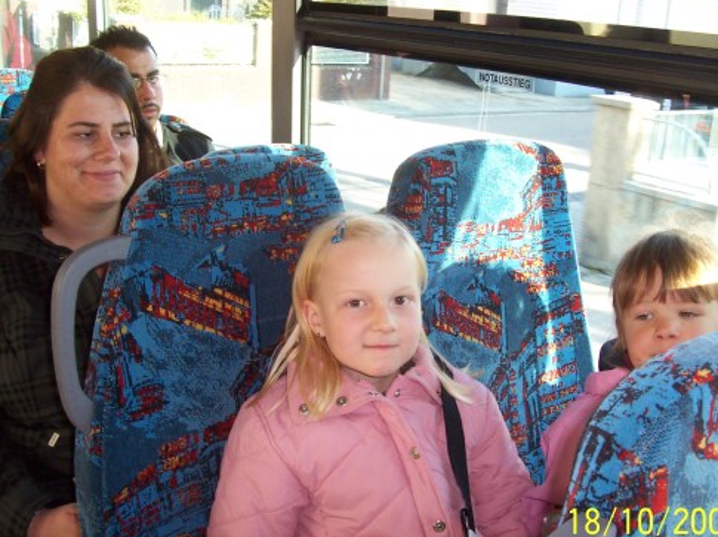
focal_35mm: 42
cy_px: 293
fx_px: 871
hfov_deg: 44.8
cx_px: 383
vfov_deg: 34.3
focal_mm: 5.6
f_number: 2.8
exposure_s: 1/90
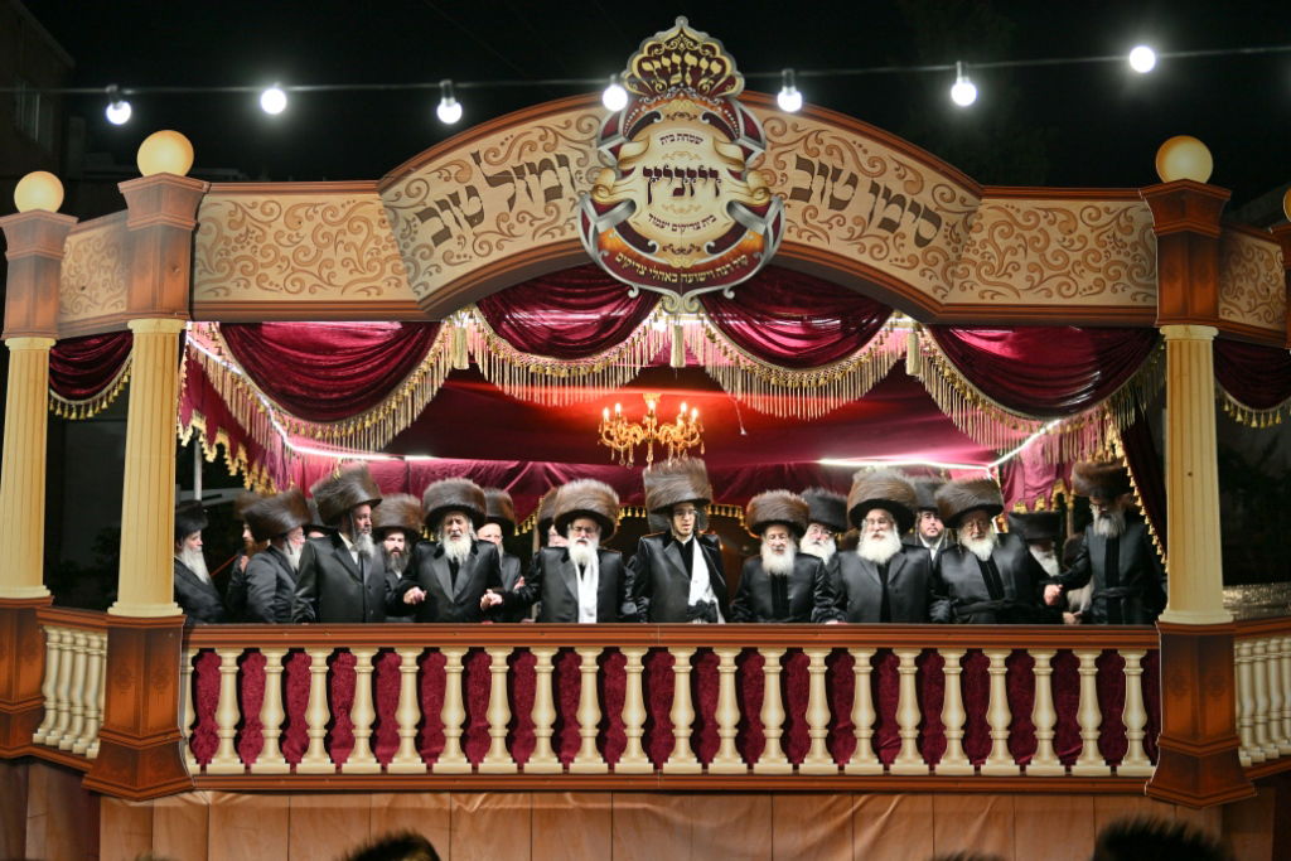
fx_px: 2510
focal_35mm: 70
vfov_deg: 19.5
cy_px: 430
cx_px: 646
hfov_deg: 28.8
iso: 400
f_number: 2.8
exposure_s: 1/200
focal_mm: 70
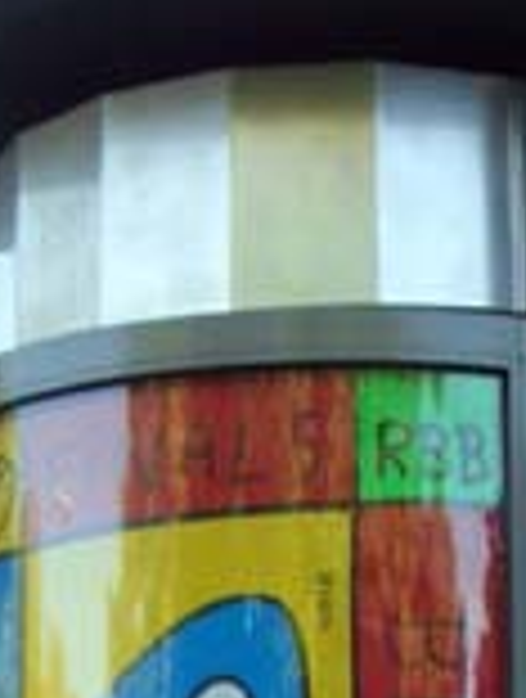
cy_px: 977
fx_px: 2502
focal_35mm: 124
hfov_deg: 12.0
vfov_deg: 14.9
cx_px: 321
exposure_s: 1/160
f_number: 2.6
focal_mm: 5.8
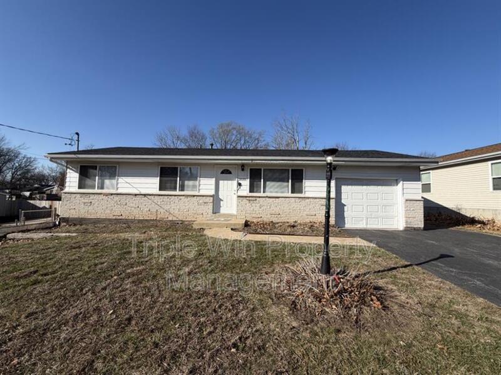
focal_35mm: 14
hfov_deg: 102.1
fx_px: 203
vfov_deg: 85.7
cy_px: 188
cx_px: 250
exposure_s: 1/864
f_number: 2.2
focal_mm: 2.22
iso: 20
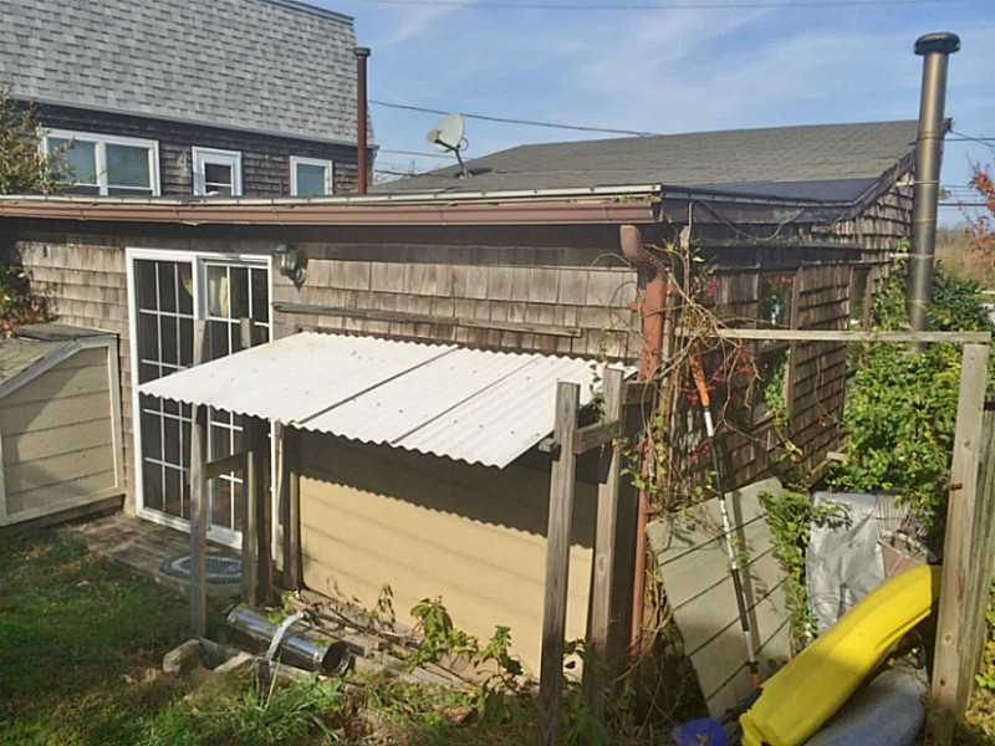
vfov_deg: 46.8
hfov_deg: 60.0
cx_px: 498
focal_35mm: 30
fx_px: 862
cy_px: 373
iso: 40
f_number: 2.2
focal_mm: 4.12
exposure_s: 1/4115
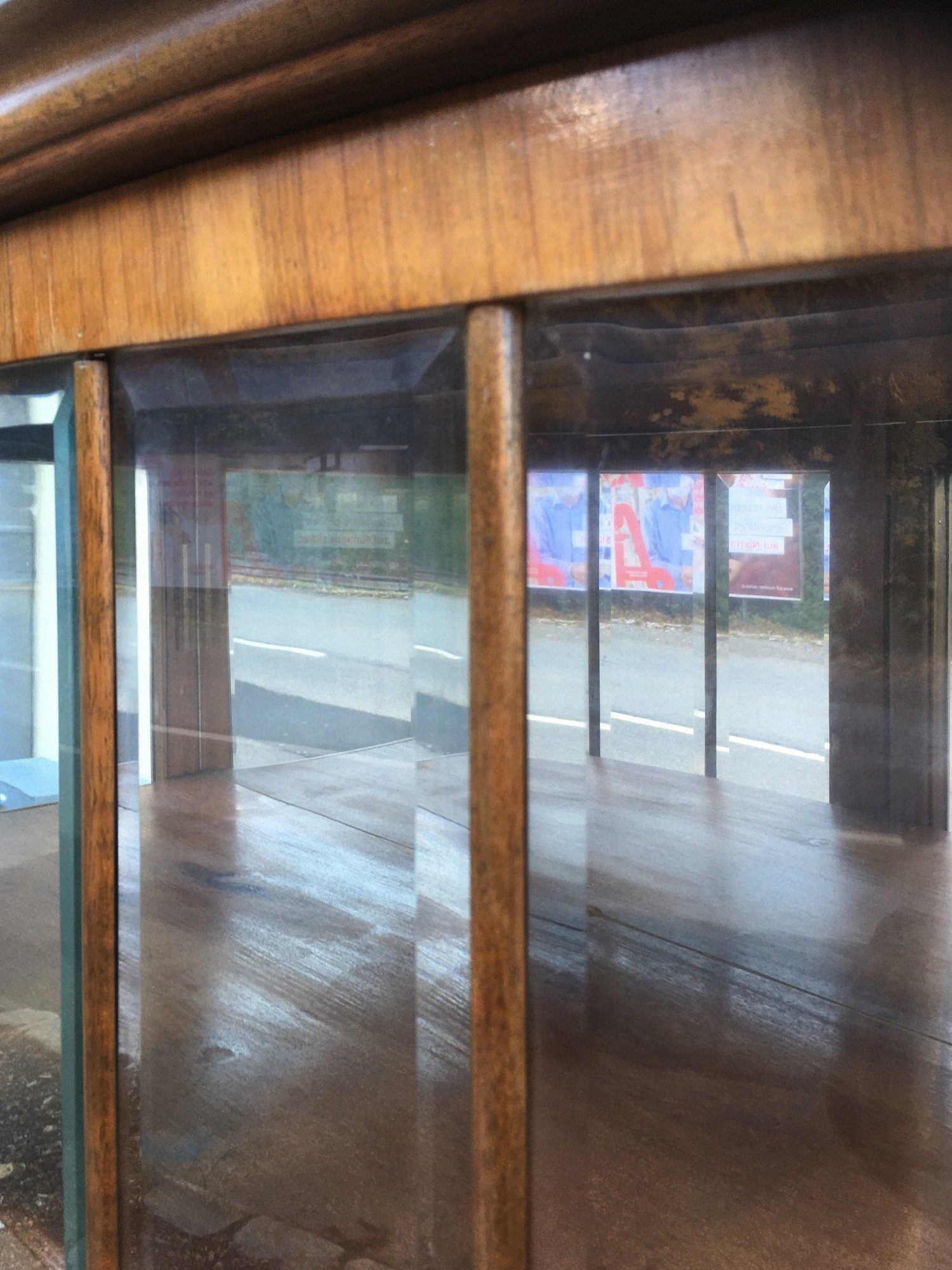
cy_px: 635
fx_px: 1063
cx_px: 476
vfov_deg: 61.7
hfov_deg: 48.2
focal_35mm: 29
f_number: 2.2
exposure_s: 1/50
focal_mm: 4.15
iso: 32
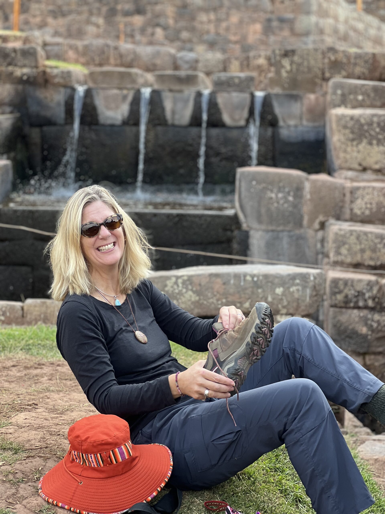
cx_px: 192
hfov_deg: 19.1
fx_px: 1142
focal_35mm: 77
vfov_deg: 25.3
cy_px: 257
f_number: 2.8
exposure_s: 1/121
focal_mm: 9
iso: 40
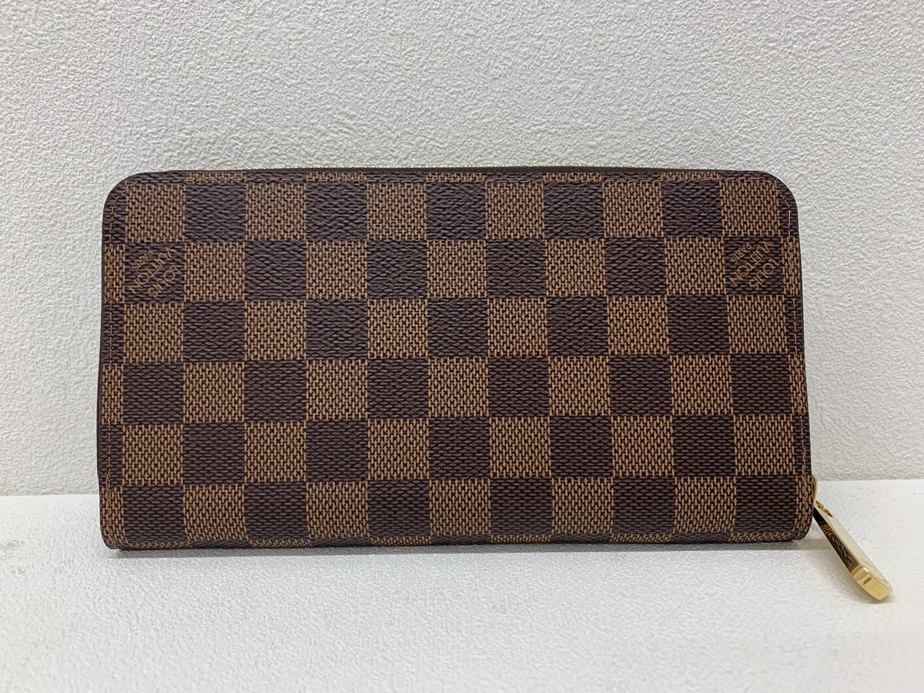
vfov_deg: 53.1
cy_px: 346
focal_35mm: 26
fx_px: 694
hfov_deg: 67.3
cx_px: 462
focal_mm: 4.25
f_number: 1.8
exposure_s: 1/121
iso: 80
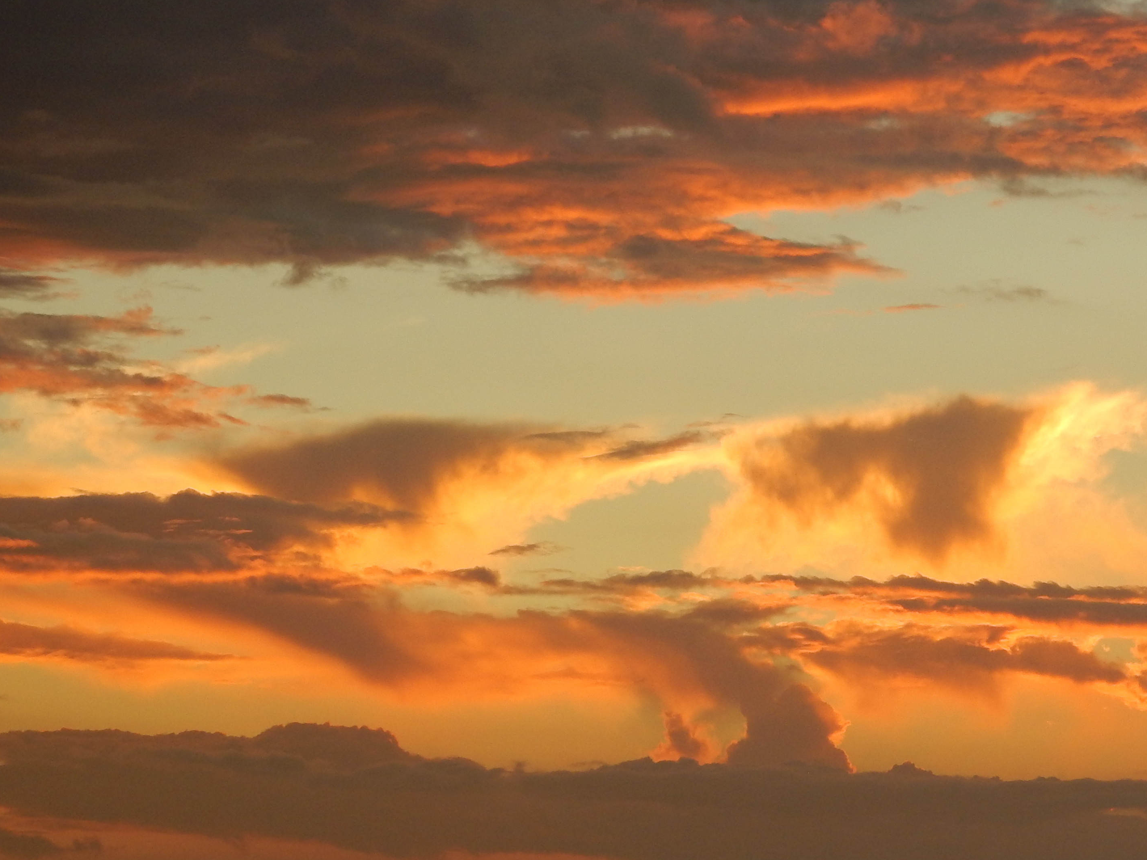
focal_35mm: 190
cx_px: 664
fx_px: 6295
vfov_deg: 7.8
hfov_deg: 10.4
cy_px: 474
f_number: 5.6
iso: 125
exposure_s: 1/125
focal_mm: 20.9
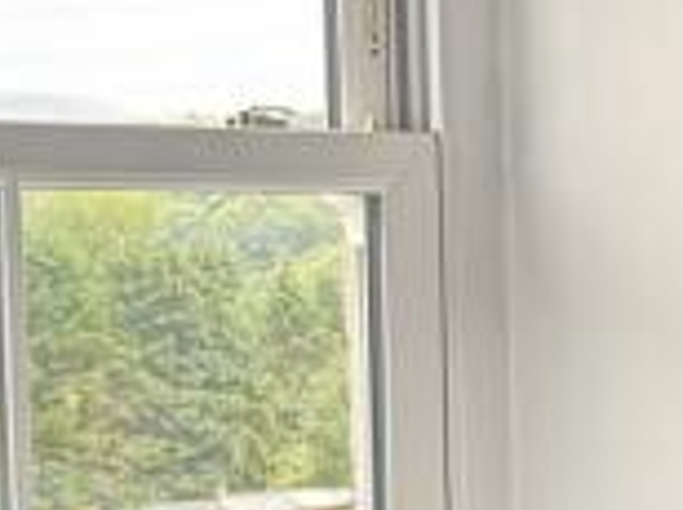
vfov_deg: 9.2
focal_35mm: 160
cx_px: 1685
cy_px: 545
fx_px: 3152
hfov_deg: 10.5
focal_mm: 6.76
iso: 160
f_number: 1.78
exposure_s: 1/121
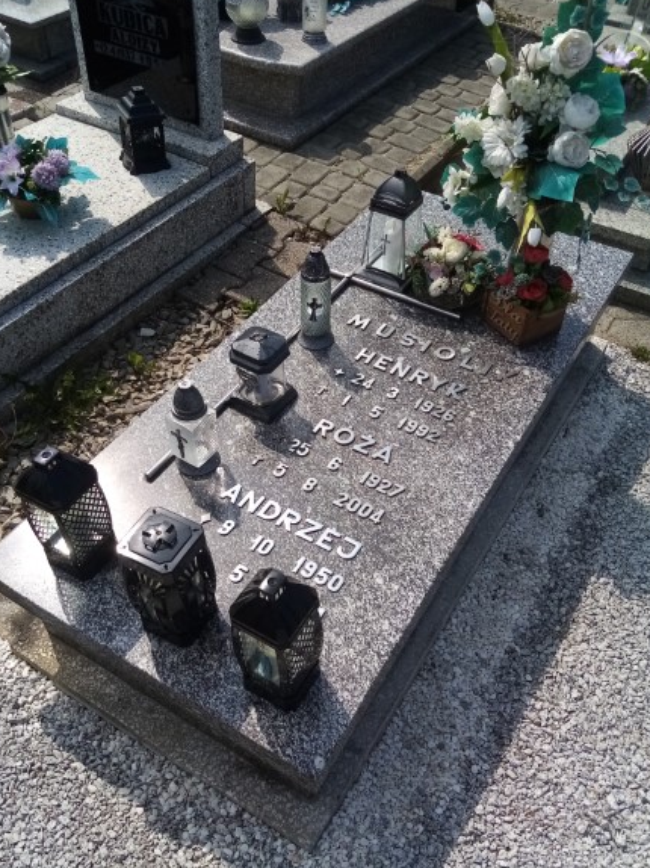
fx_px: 727
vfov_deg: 61.6
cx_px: 307
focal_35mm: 29
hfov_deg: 48.2
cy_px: 463
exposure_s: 1/2513
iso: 106
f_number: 1.8
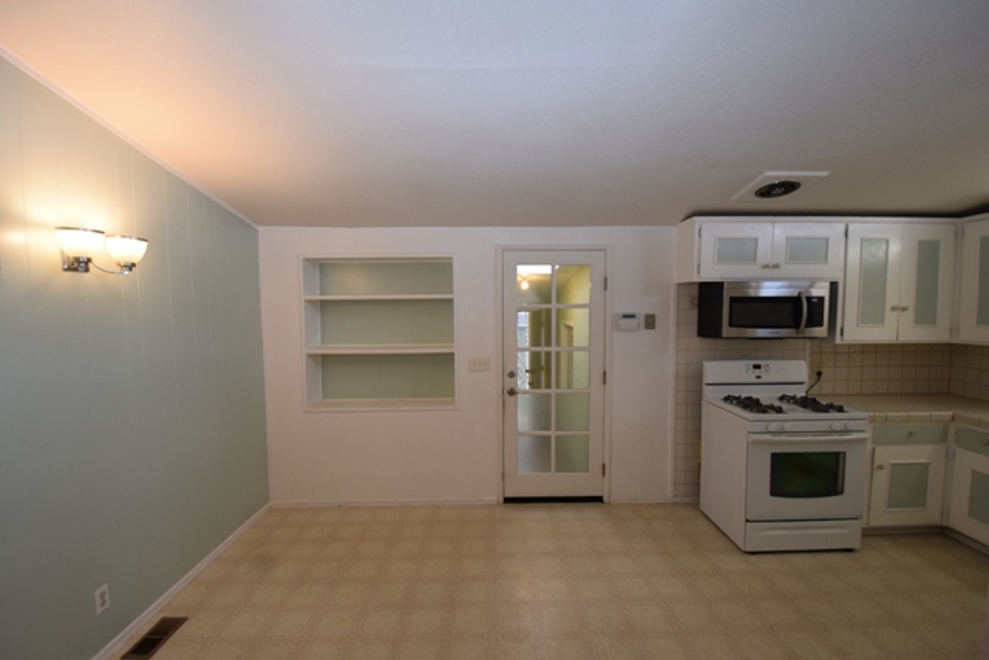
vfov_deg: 77.4
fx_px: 412
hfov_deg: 100.4
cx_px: 494
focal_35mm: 15
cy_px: 330
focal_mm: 10
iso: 800
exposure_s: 1/125
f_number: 5.6
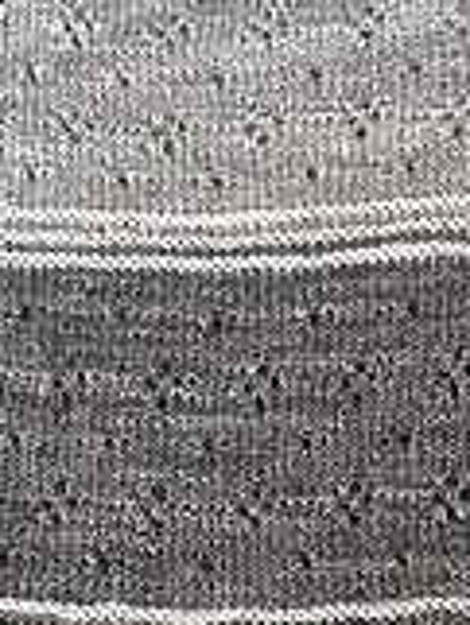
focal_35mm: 161
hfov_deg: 9.2
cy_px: 842
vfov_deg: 11.9
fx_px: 2911
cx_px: 251
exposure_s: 1/60
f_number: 2.4
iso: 50
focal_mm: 6
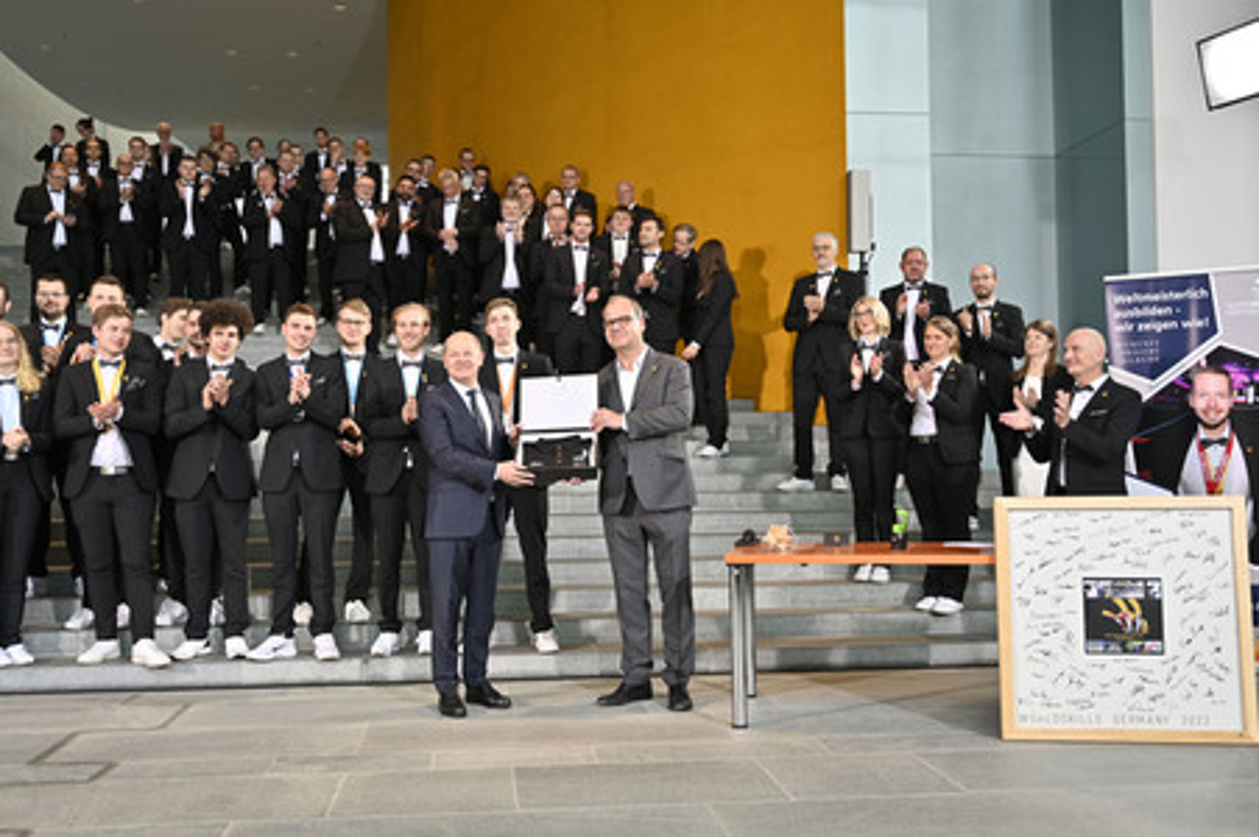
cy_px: 418
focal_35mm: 36
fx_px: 1258
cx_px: 630
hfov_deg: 53.2
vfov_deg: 36.8
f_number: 2.8
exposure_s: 1/160
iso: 250
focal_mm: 36
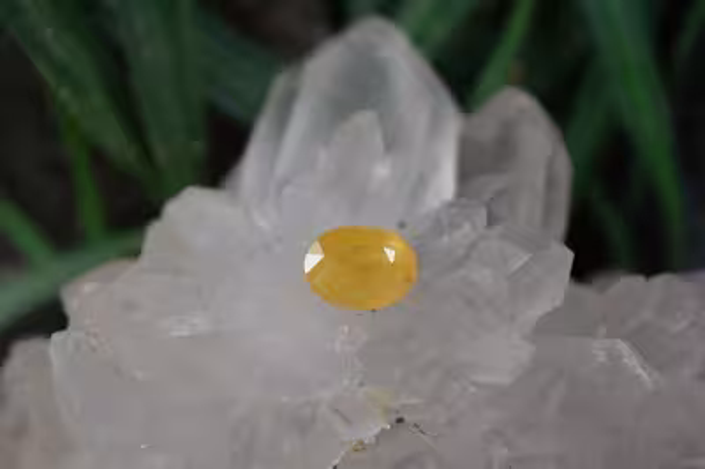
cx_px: 352
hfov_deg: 24.6
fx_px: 1614
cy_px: 234
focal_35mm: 82
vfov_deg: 16.5
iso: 400
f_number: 5.6
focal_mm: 55
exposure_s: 1/100
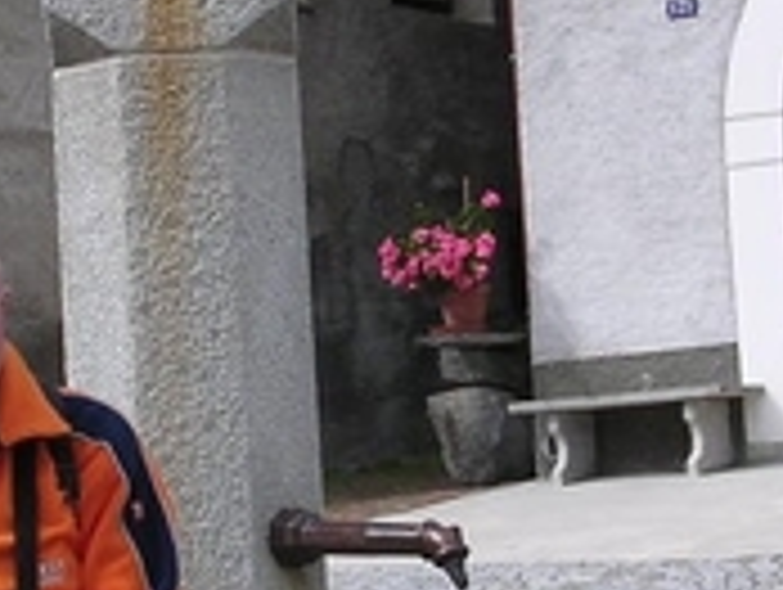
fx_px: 2967
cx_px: 252
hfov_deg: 15.0
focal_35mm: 131
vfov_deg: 11.3
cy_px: 320
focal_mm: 5.8
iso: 100
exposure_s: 1/217
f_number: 5.6
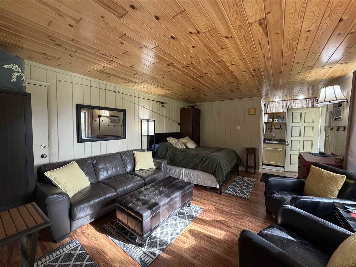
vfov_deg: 85.6
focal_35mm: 14
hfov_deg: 102.1
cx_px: 178
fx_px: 144
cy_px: 134
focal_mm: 2.22
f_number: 2.2
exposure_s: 1/120
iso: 320
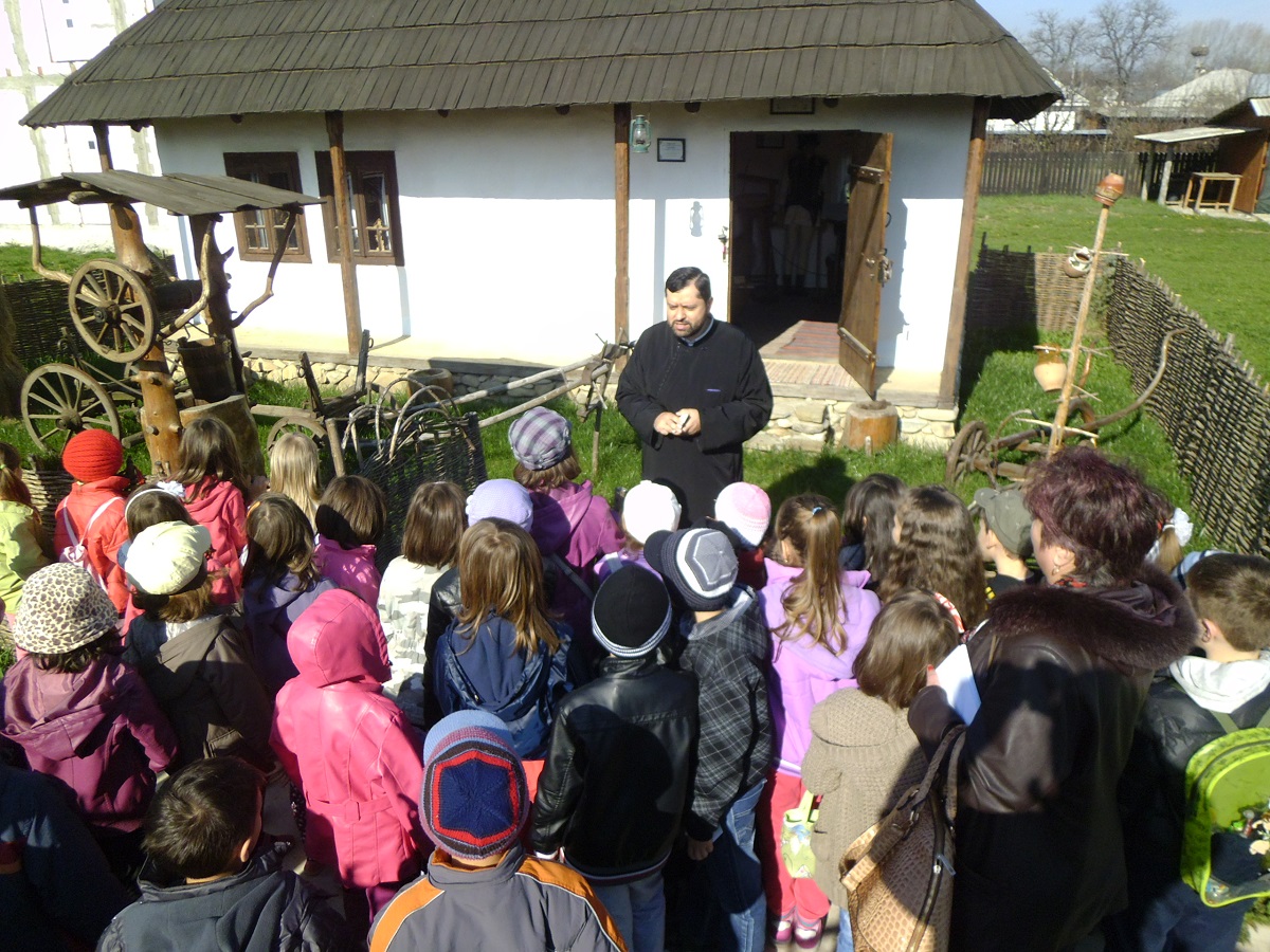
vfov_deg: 53.1
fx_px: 954
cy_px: 476
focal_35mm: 26
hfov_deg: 67.3
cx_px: 635
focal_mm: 4.7
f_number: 7.9
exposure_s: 1/200
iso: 100
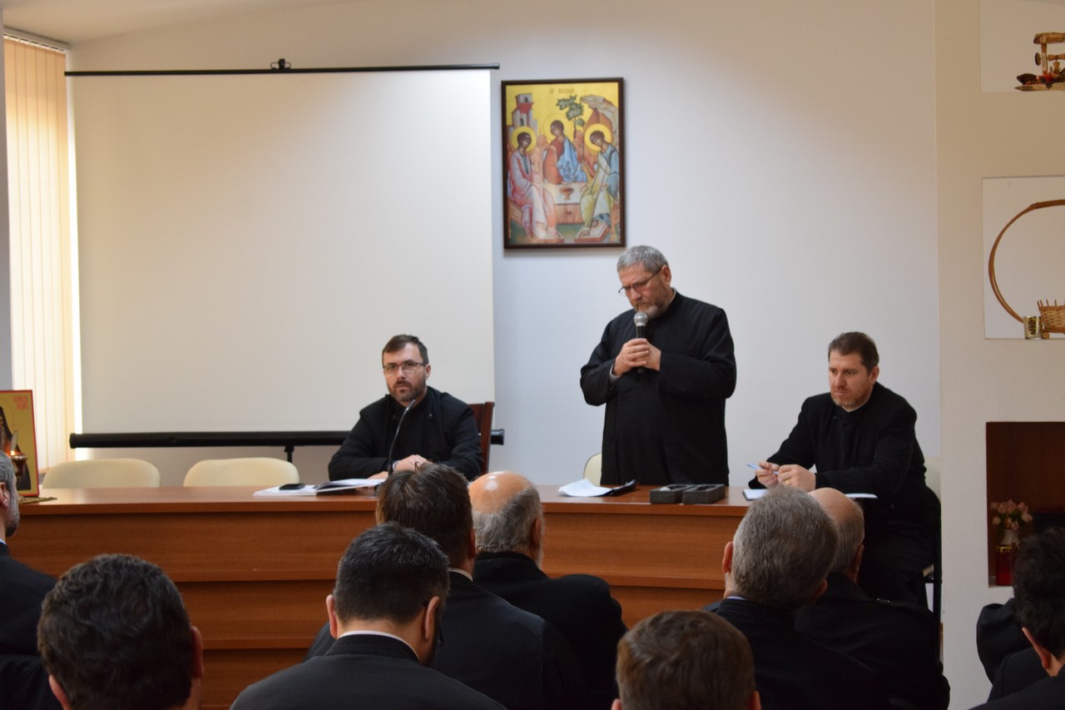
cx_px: 532
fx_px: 2440
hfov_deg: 24.6
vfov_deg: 16.5
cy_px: 355
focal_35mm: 82
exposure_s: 1/60
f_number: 5.6
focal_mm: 55
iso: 2000
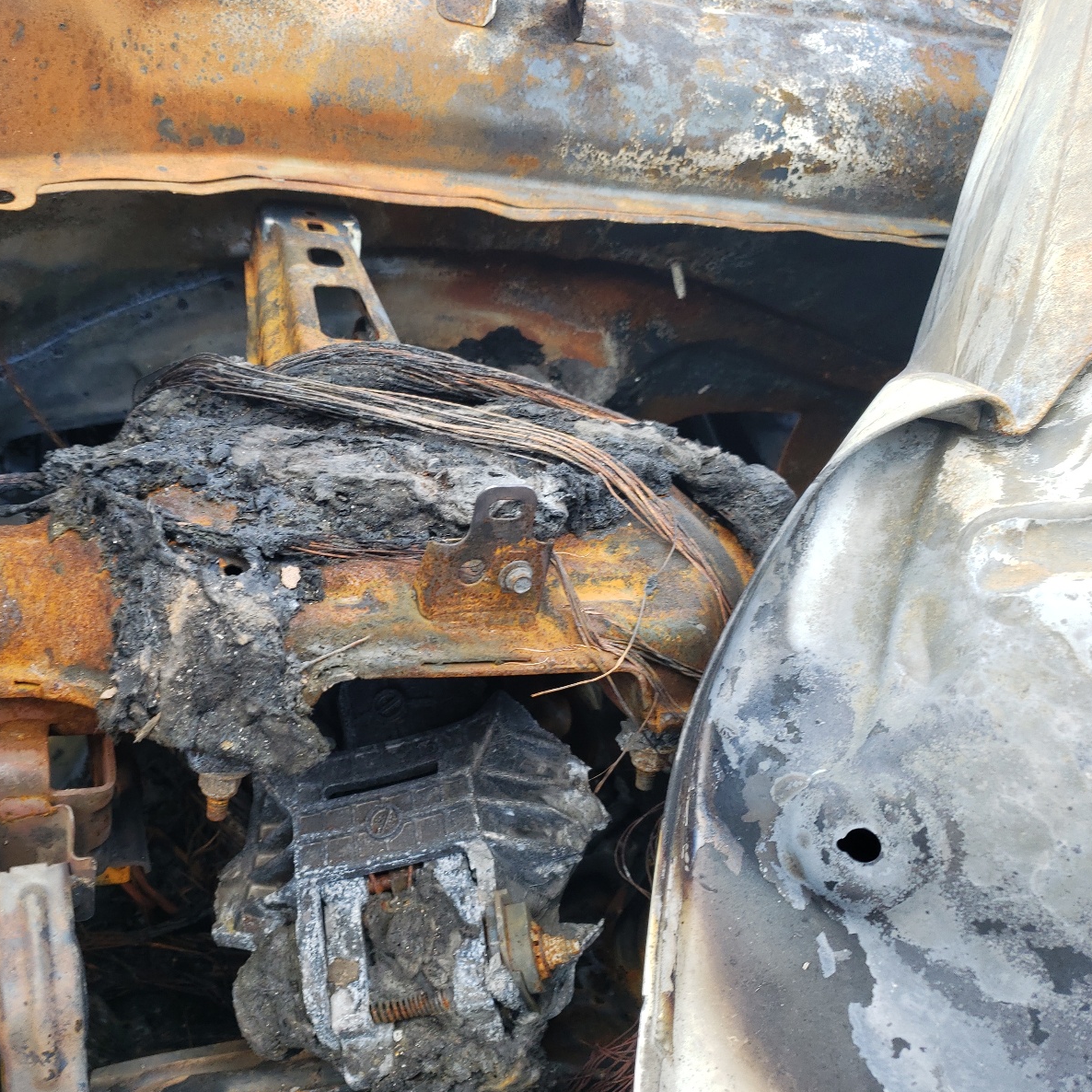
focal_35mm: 31
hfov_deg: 52.0
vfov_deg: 52.5
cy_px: 549
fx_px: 1106
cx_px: 410
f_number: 1.5
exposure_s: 1/204
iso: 50
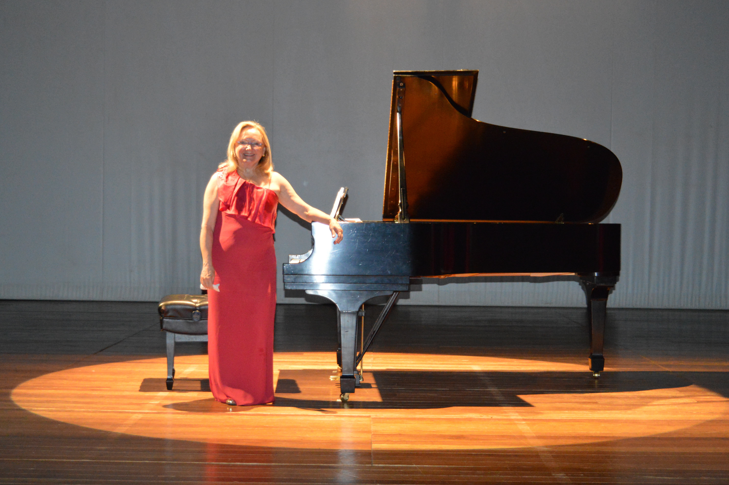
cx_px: 347
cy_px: 248
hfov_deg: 33.4
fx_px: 1214
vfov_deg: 22.6
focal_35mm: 60
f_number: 4.8
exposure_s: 1/60
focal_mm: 38
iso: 3200
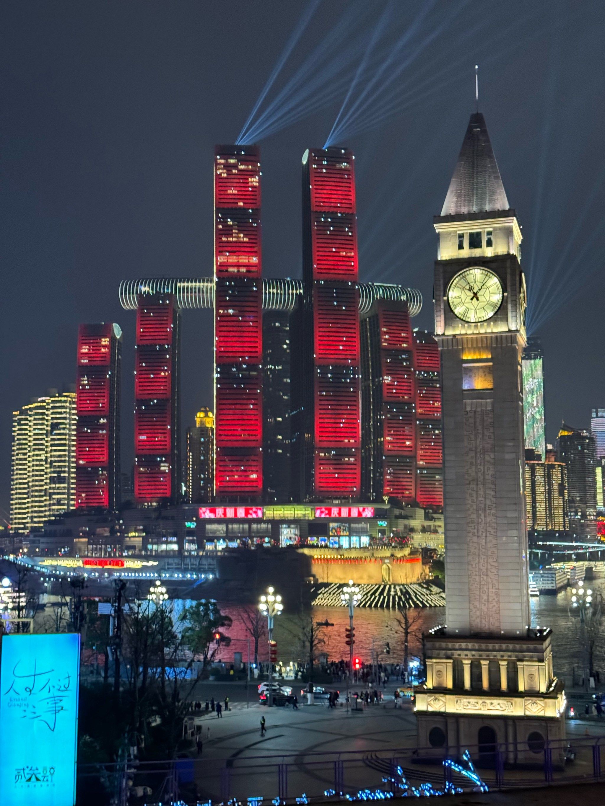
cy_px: 403
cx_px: 302
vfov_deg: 39.7
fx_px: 1118
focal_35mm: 48
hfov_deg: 30.3
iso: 500
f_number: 1.78
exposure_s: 1/25
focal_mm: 6.76
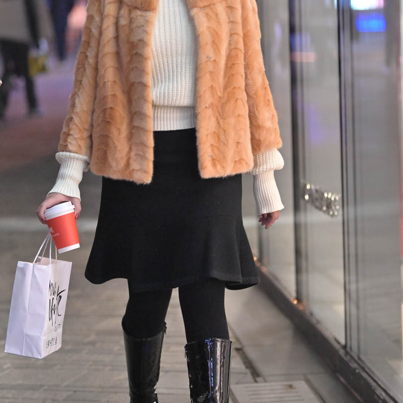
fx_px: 2107
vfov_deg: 10.9
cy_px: 164
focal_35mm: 160
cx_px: 225
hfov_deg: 10.9
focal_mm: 102
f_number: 2.8
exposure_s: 1/200
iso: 4000
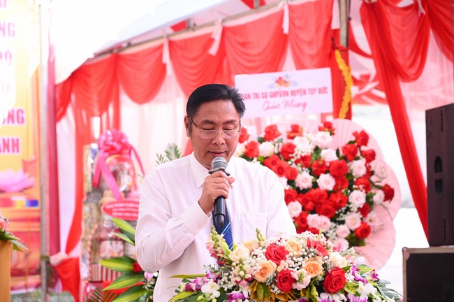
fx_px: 1512
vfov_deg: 11.4
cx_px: 227
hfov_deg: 17.1
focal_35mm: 120
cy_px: 151
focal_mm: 120
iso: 800
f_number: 4.5
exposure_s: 1/200
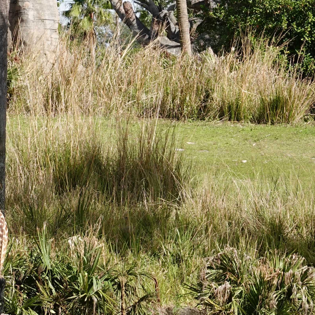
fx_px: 4540
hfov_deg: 4.0
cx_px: -23
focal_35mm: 441
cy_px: 83
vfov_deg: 4.0
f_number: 4.5
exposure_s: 1/400
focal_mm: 54.62
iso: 100
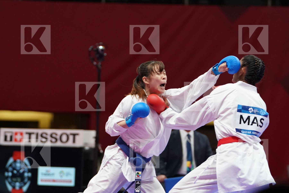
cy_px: 96
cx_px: 144
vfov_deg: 5.1
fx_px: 2175
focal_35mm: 271
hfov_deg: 7.6
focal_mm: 181
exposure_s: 1/1000
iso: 4000
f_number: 4
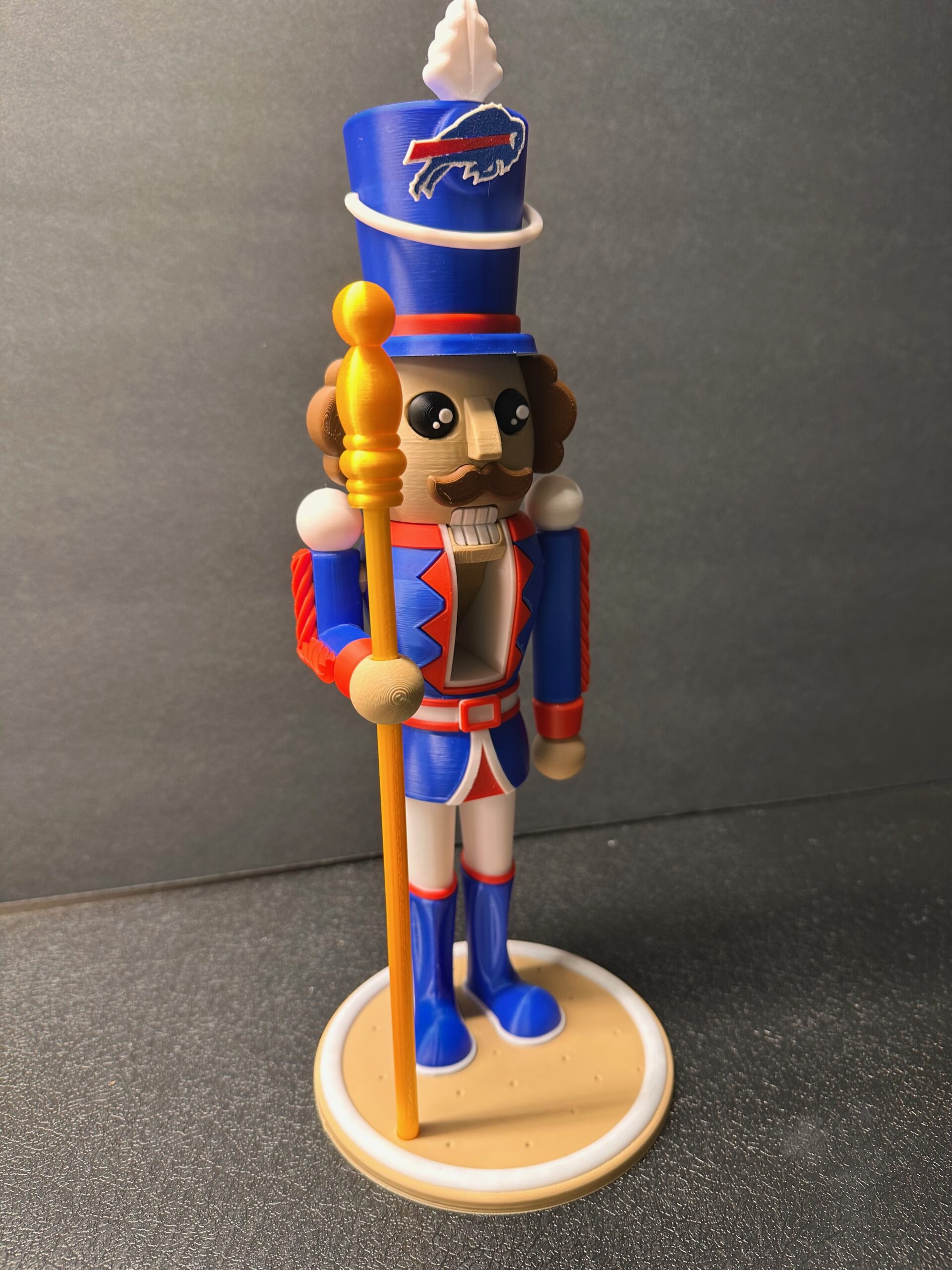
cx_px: 476
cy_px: 635
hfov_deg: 56.8
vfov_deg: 71.6
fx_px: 880
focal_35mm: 24
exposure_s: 1/60
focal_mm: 6.86
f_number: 1.78
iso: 125
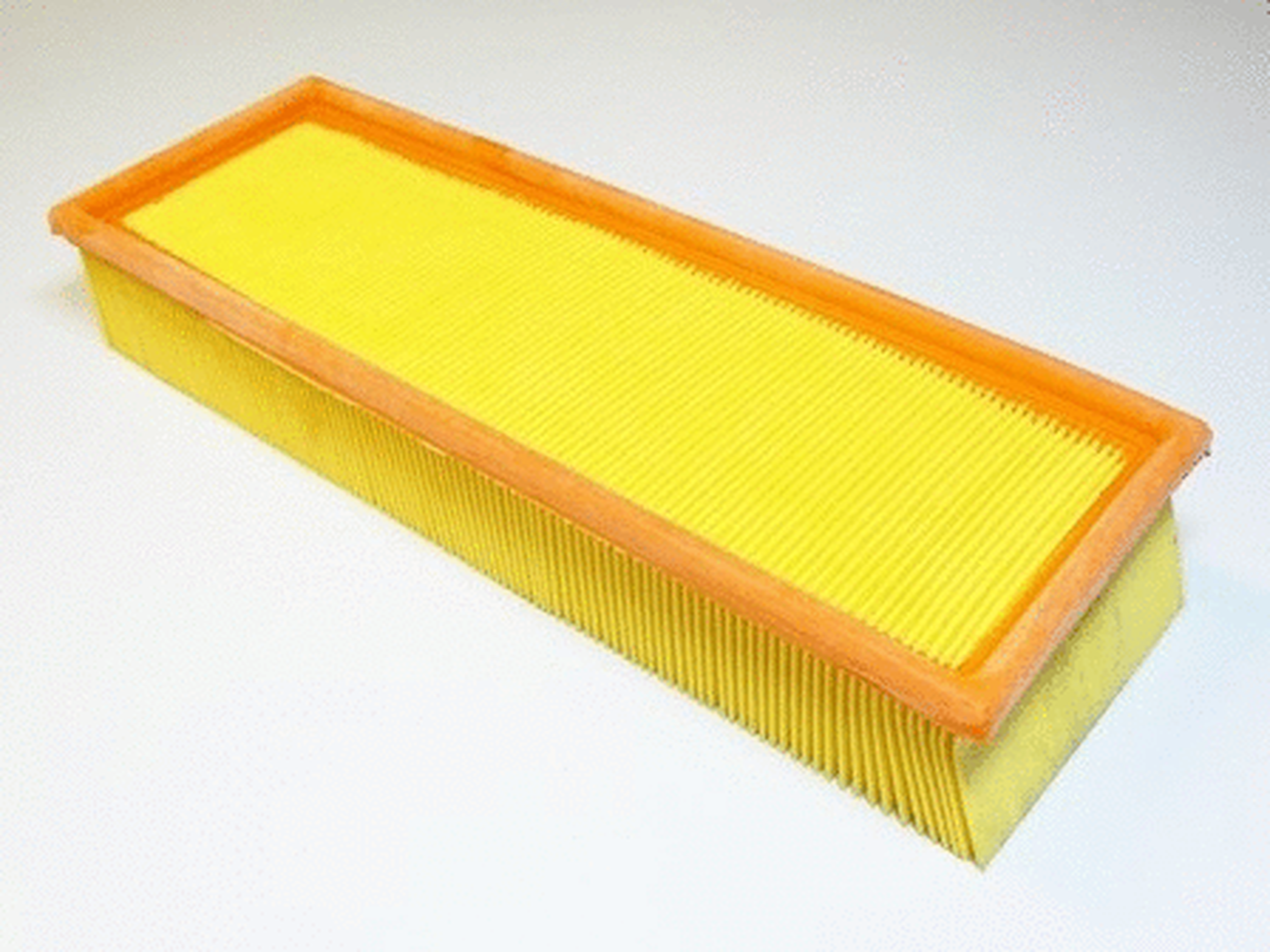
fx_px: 1321
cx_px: 635
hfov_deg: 51.4
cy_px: 476
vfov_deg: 39.7
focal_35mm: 36
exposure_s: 1/40
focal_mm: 6
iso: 80
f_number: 2.8
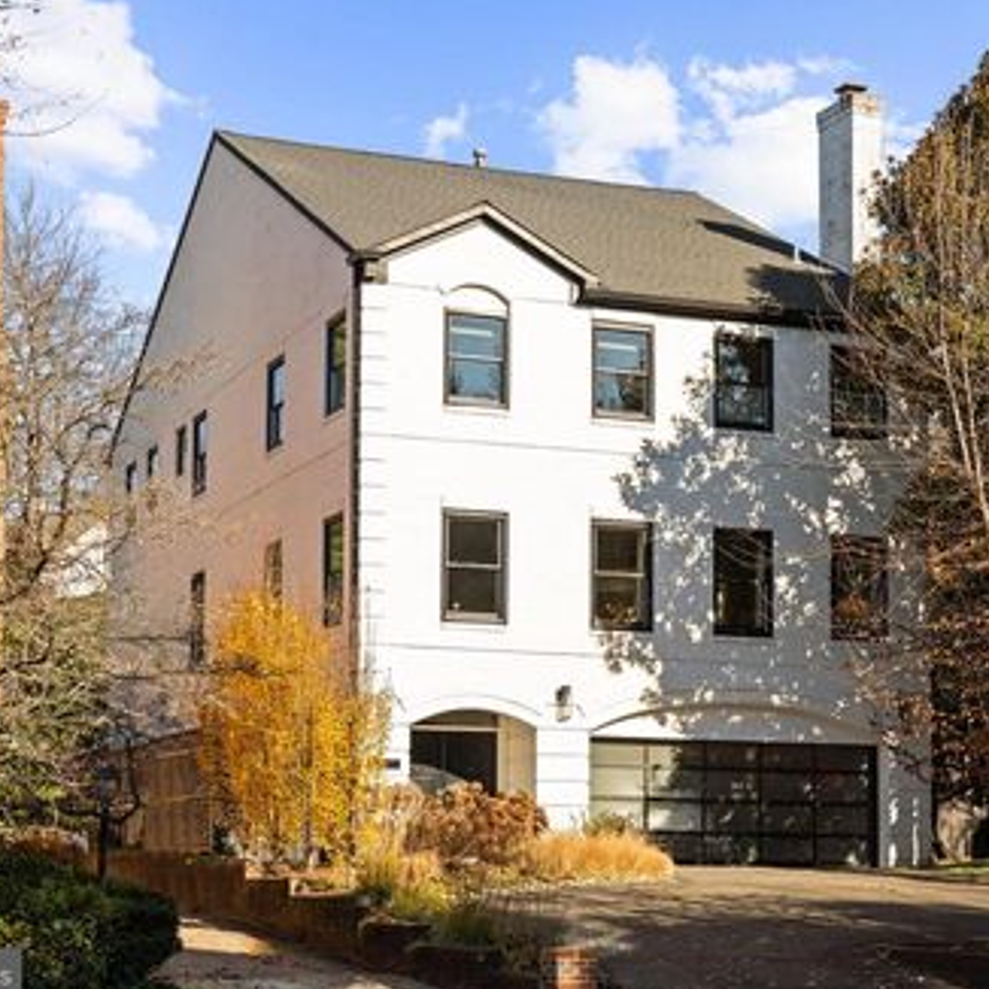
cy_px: 496
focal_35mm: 70
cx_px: 616
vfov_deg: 24.6
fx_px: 2268
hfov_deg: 24.5
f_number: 2.8
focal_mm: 53.9
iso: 200
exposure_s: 1/3200
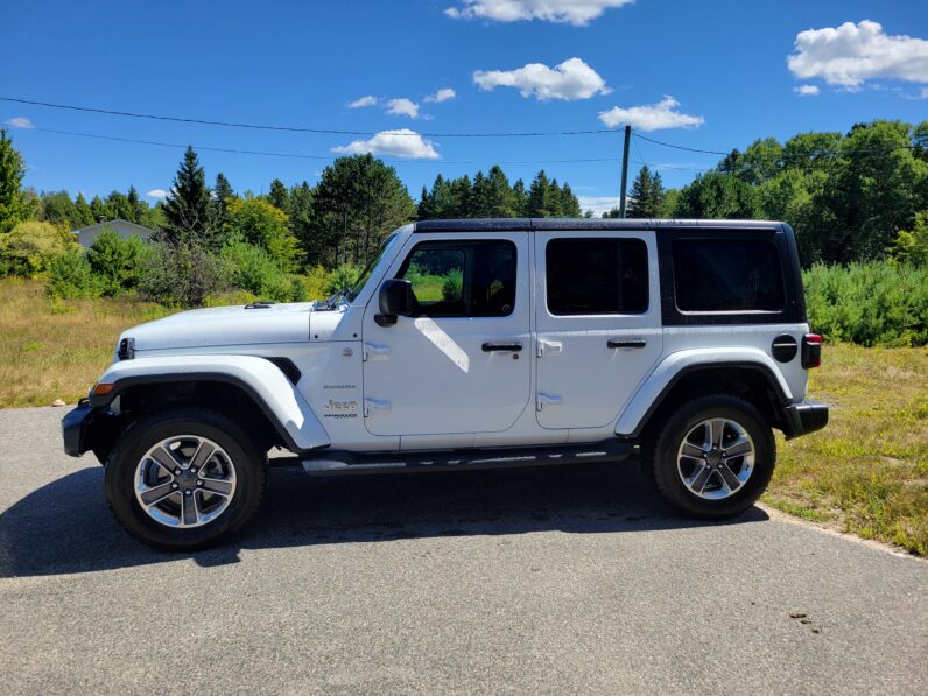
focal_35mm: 26
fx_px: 697
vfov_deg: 53.1
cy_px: 348
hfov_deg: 67.3
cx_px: 464
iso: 40
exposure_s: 1/1794
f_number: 1.8
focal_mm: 5.4
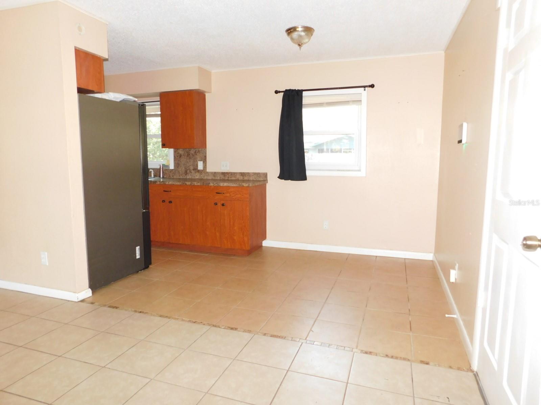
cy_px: 202
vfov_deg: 58.9
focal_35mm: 23
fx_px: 359
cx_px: 270
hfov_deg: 73.9
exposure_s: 1/30
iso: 320
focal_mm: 4
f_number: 3
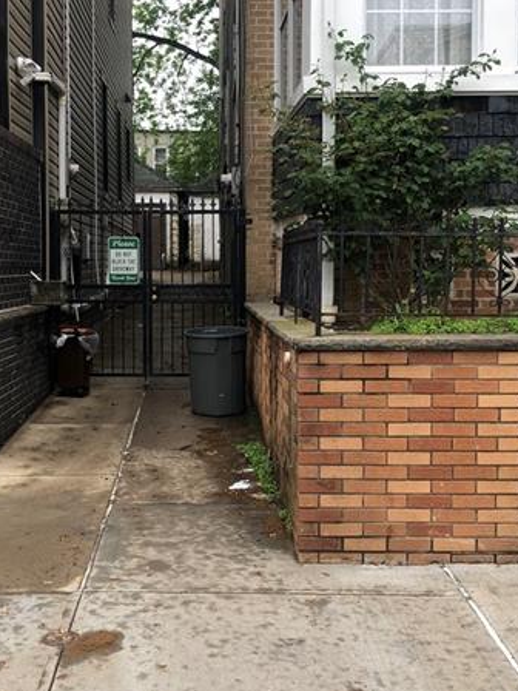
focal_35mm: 48
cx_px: 207
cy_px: 319
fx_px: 958
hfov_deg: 30.2
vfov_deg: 39.6
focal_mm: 4
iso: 20
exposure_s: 1/130
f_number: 1.8
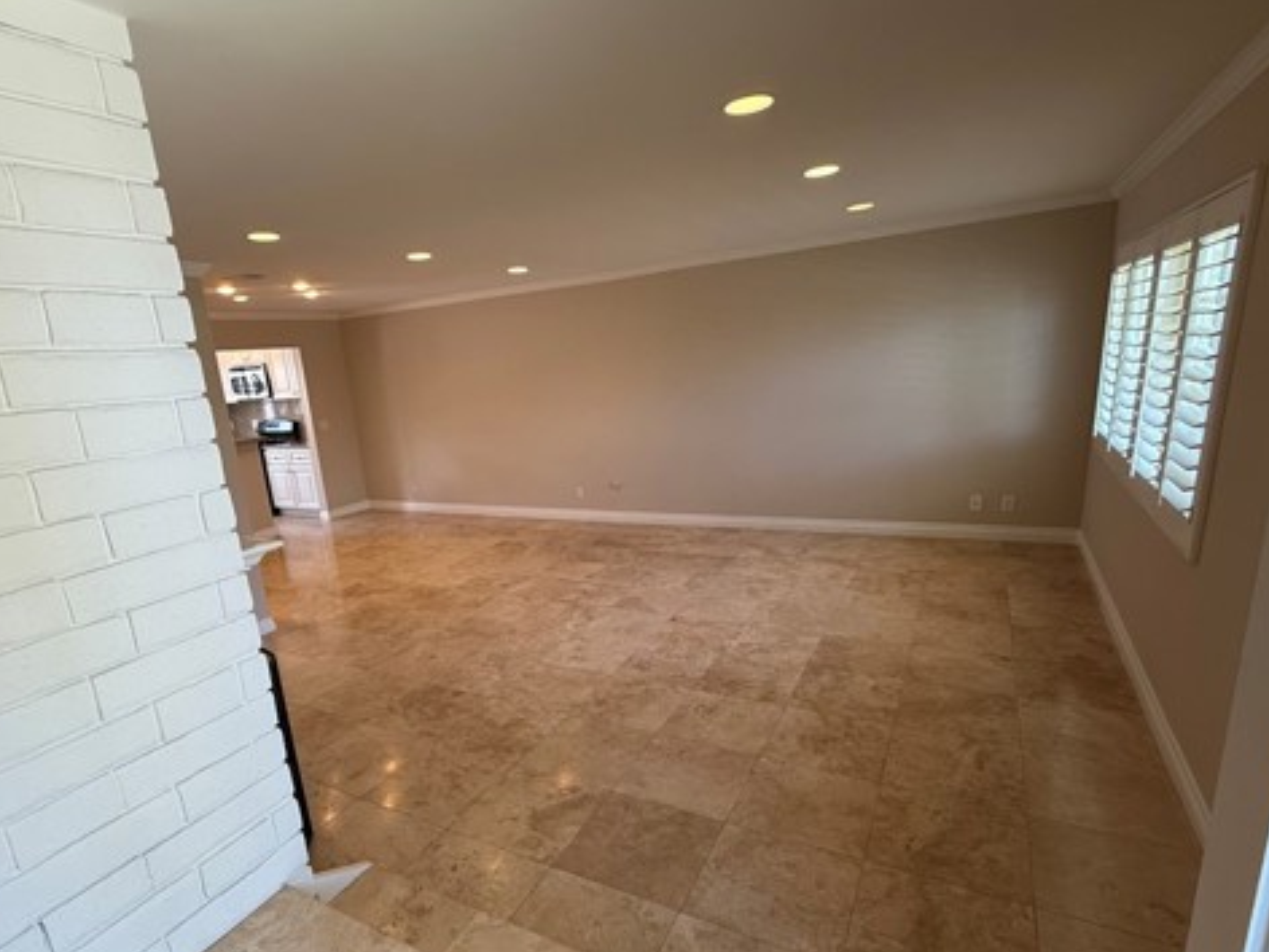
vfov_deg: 68.3
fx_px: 697
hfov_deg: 84.3
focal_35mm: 19
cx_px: 559
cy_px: 546
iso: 125
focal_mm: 2.22
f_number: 2.2
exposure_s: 1/120
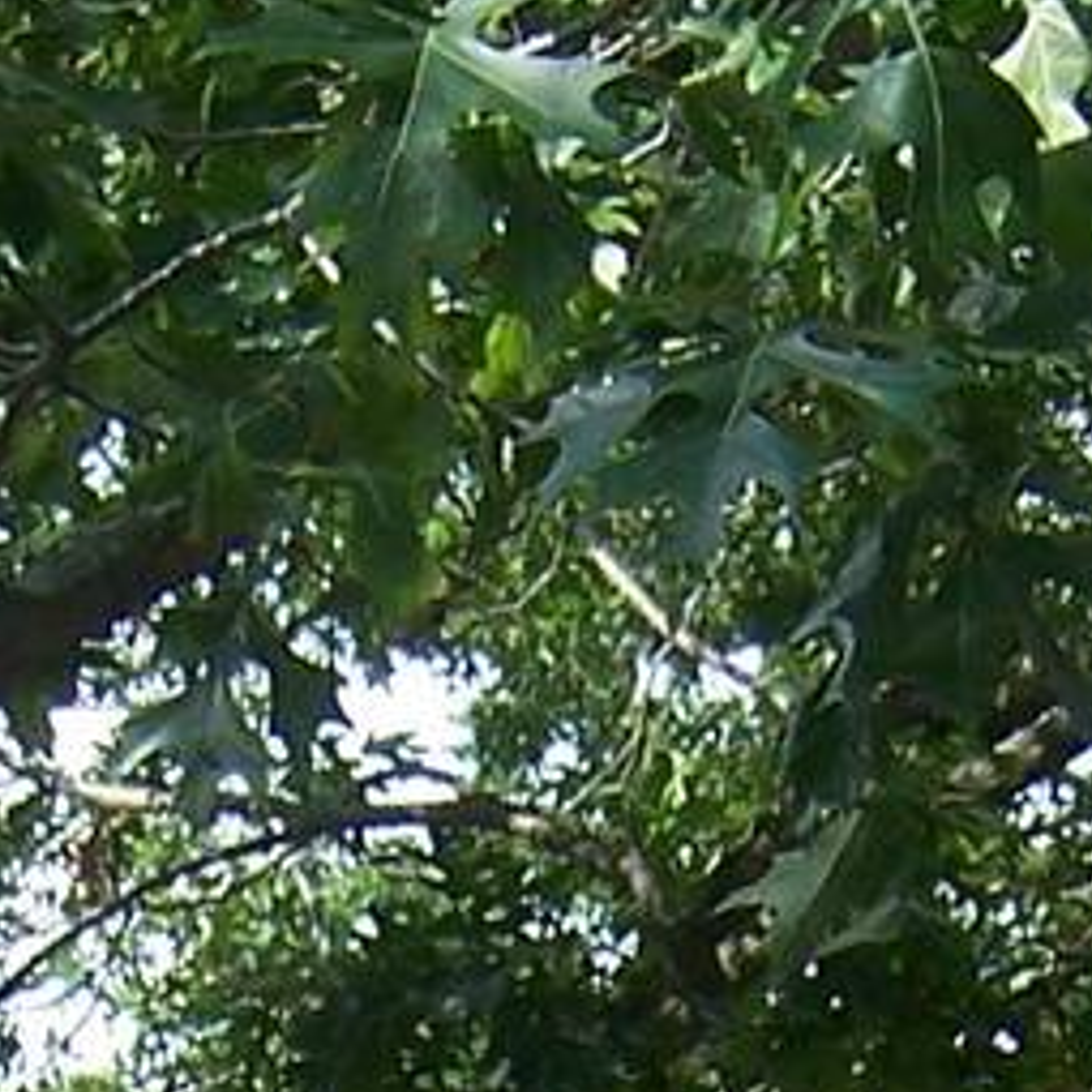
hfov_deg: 9.5
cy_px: 2420
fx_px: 6531
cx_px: 201
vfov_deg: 8.8
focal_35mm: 183
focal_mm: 5.5
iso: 80
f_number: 3.4
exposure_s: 1/350
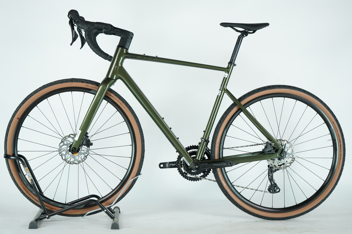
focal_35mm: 67
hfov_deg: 30.1
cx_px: 176
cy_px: 117
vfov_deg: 20.3
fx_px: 655
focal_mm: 67
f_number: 5.6
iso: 2000
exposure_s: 1/200
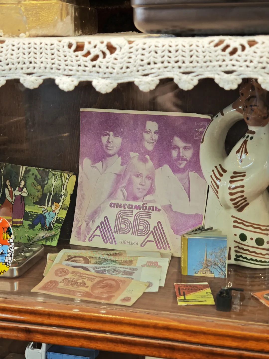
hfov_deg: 24.4
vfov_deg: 32.2
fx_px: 622
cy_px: 180
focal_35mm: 60
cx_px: 134
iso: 800
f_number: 2
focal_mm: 9
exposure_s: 1/33.3
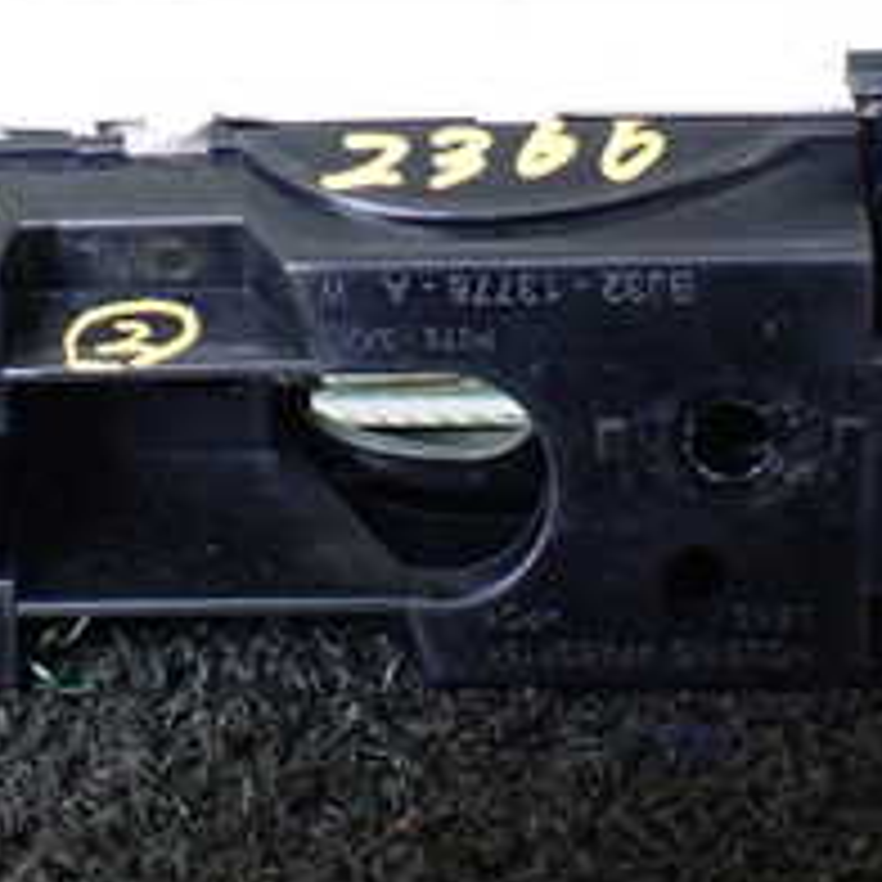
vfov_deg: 21.2
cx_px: 477
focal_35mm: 81
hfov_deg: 21.4
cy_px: 189
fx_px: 2335
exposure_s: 1/40
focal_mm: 5.4
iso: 800
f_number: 2.3
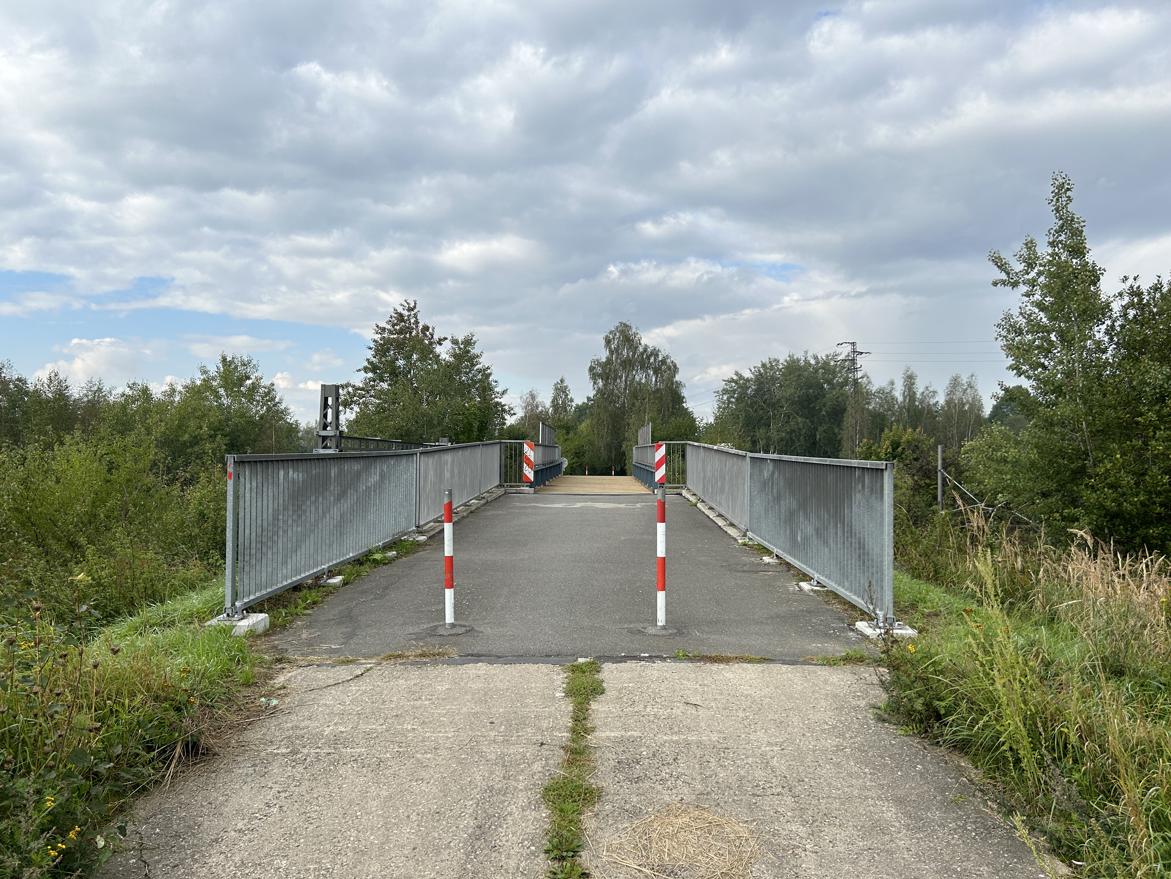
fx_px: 880
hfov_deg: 67.3
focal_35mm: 26
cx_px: 586
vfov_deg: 53.1
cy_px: 440
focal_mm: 5.7
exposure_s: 1/3356
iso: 50
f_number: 1.5
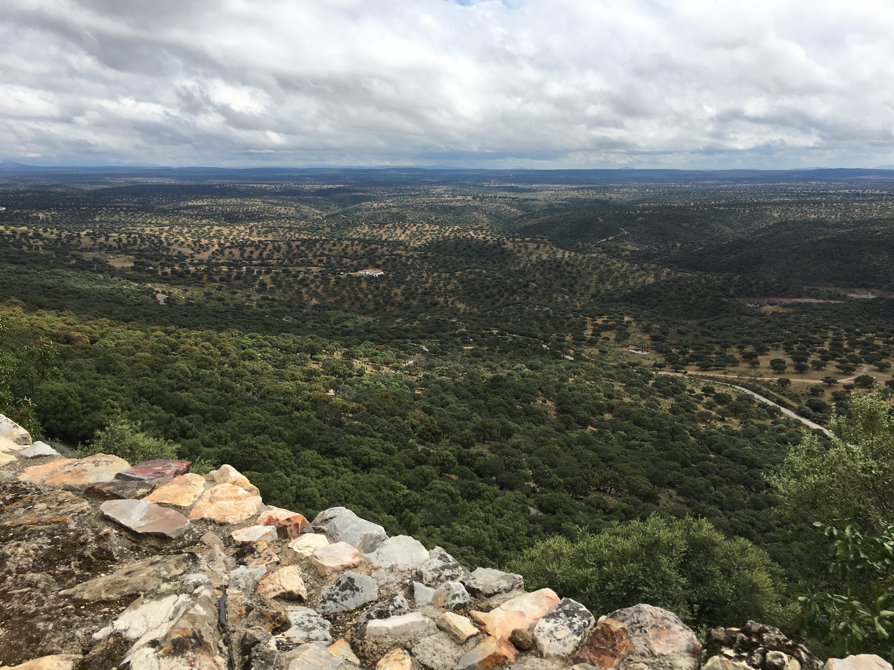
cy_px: 335
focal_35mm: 29
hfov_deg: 61.7
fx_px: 749
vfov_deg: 48.2
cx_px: 447
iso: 25
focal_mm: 4.15
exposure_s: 1/2137
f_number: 2.2
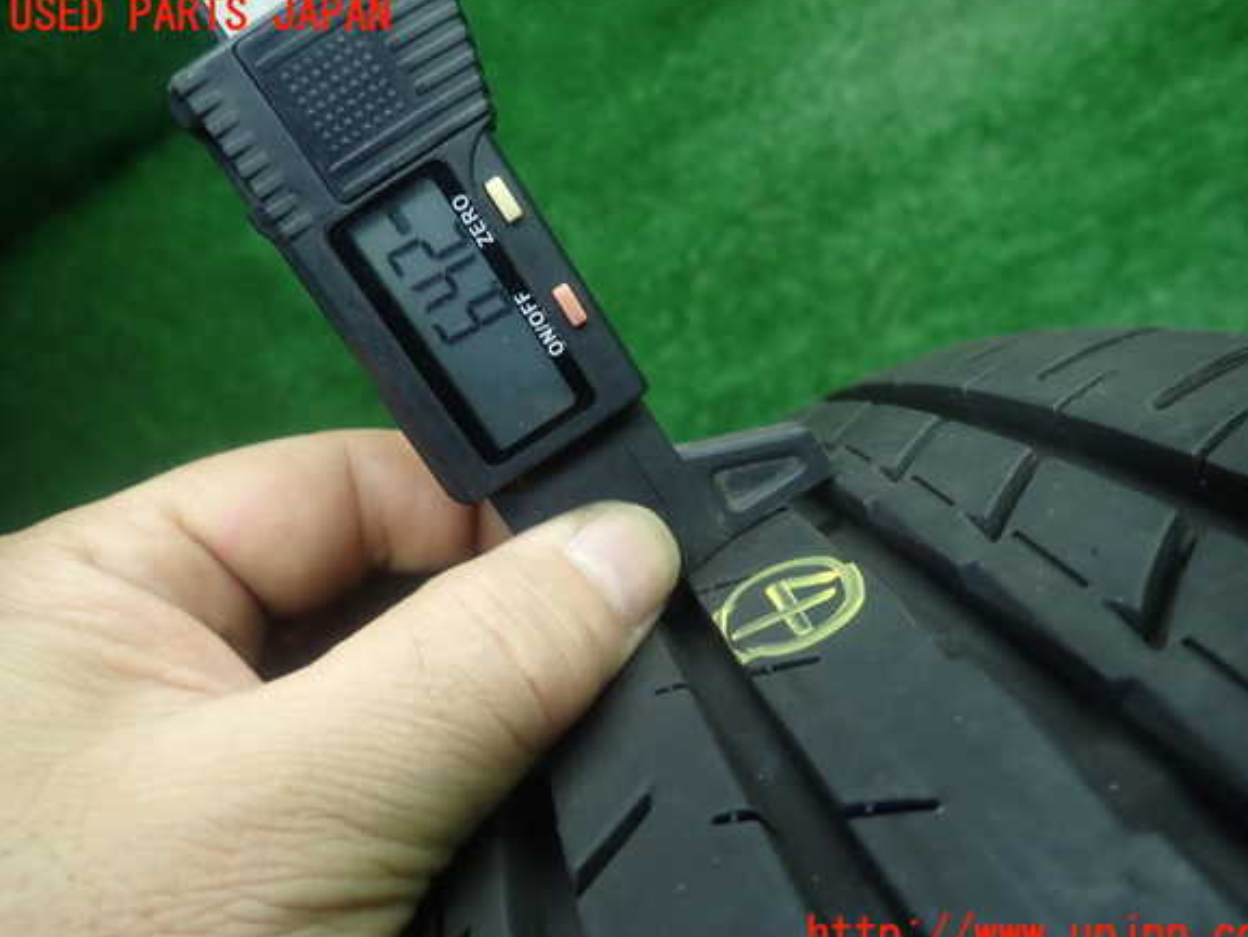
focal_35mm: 26
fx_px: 938
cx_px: 647
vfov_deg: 53.1
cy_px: 476
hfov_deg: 67.3
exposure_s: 1/60
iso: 200
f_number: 2
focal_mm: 4.5
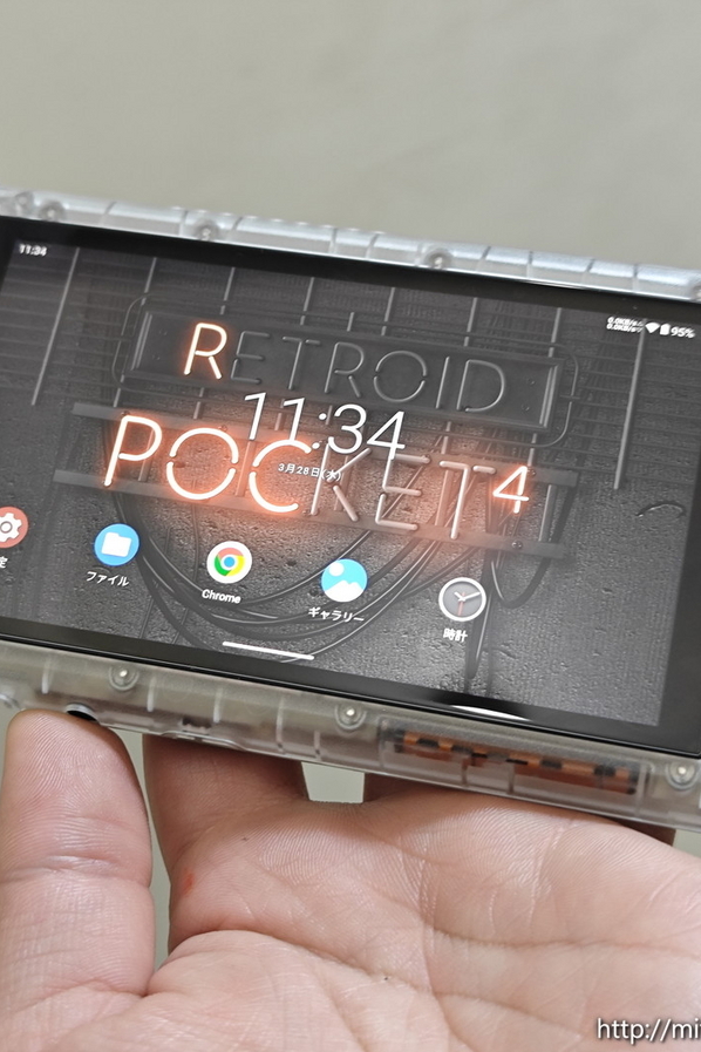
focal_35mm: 64
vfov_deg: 31.4
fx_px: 1869
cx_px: 306
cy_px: 527
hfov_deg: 21.2
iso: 400
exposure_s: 1/50
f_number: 1.9
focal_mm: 8.7
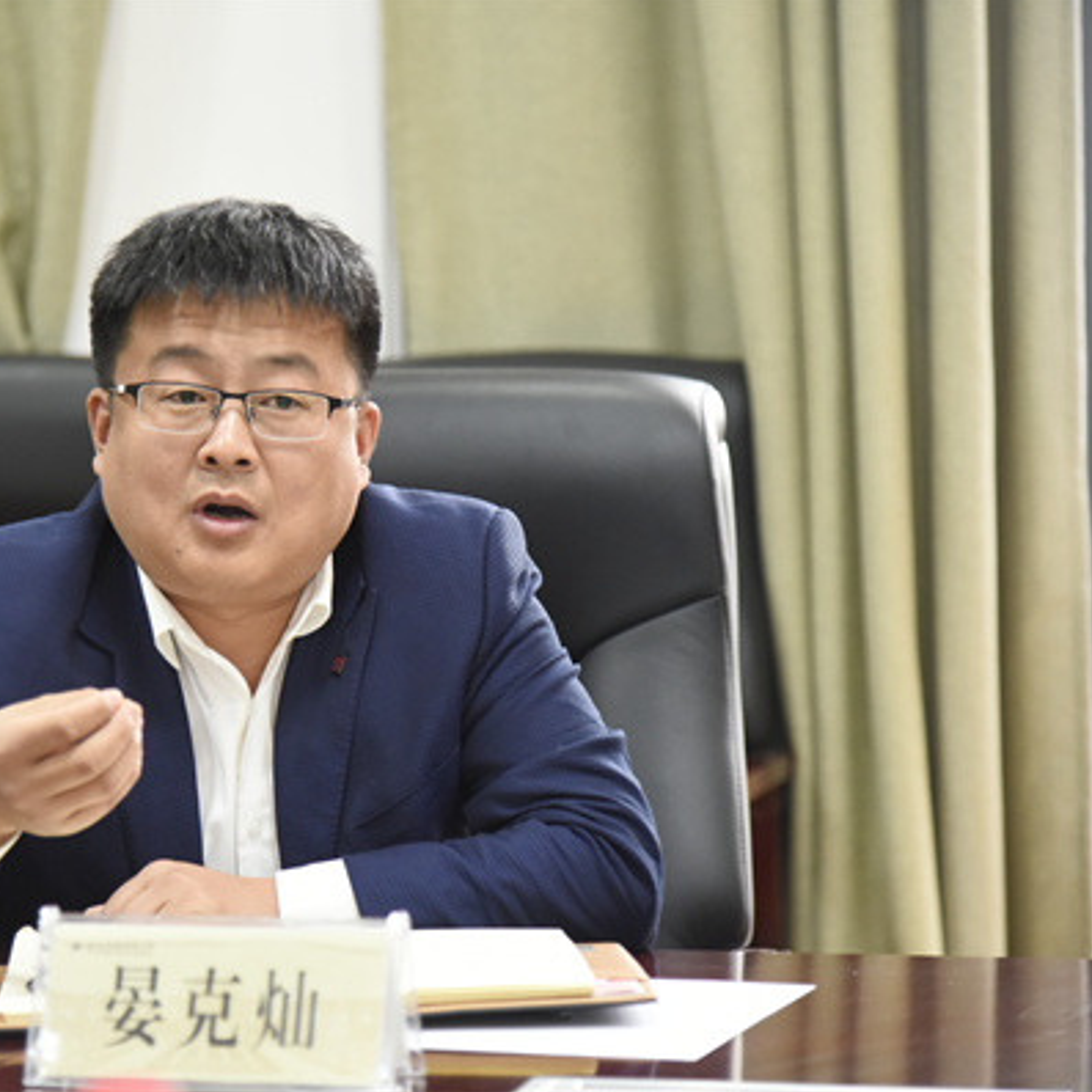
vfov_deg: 13.8
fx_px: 4497
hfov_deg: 13.8
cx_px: 297
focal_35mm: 126
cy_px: 545
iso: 2200
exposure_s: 1/125
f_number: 4
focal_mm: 98
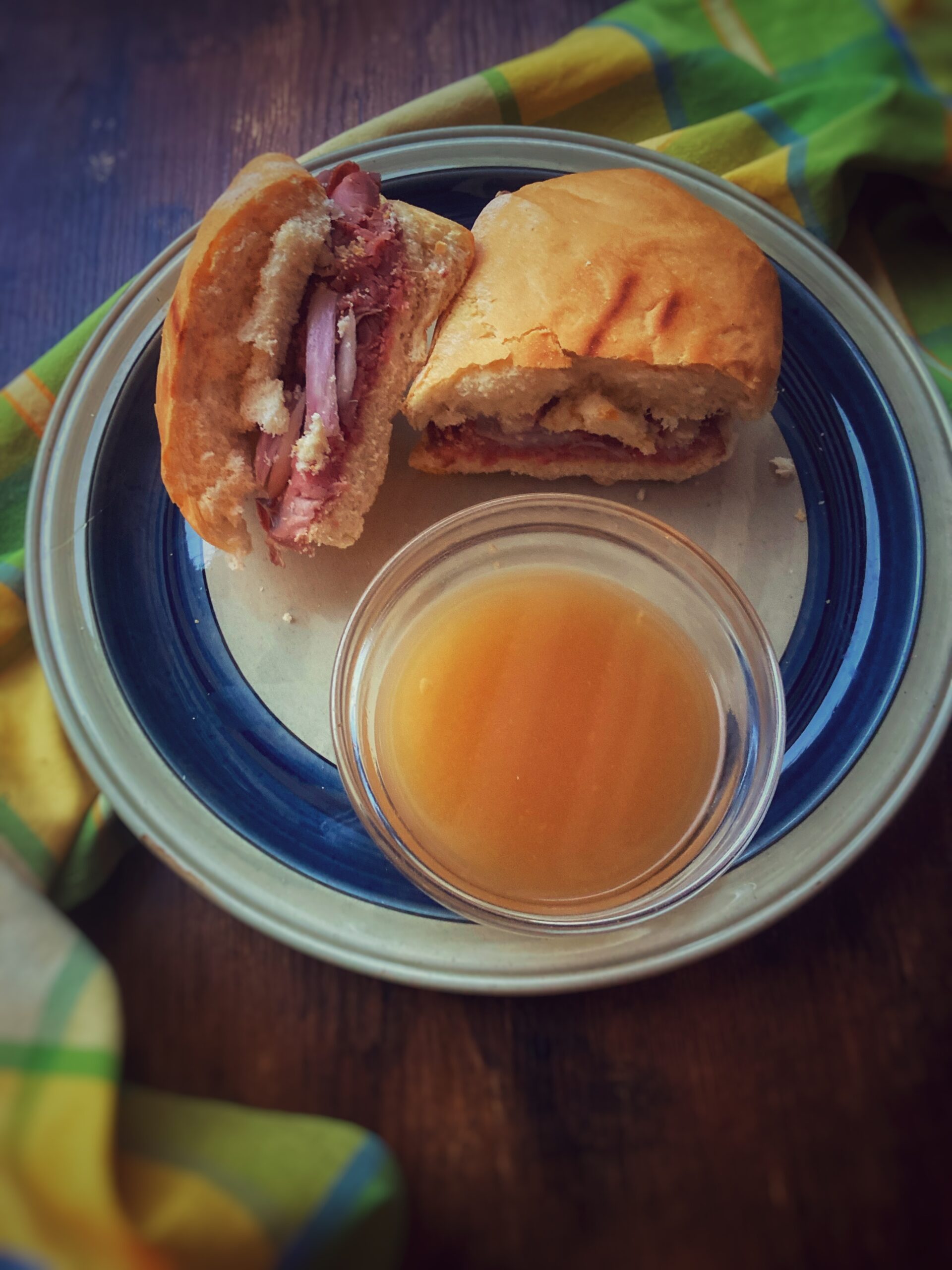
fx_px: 1027
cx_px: 476
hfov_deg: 49.7
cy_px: 635
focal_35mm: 28
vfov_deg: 63.4
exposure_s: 1/30
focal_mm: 3.99
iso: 500
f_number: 1.8
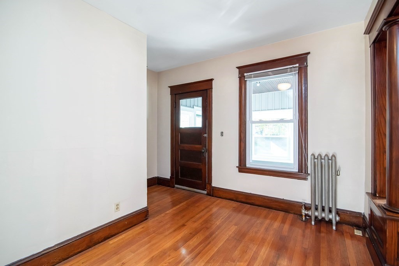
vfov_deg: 73.8
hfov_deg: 96.7
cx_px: 200
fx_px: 177
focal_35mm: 16
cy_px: 133
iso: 800
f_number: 4.5
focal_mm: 16
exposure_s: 1/80
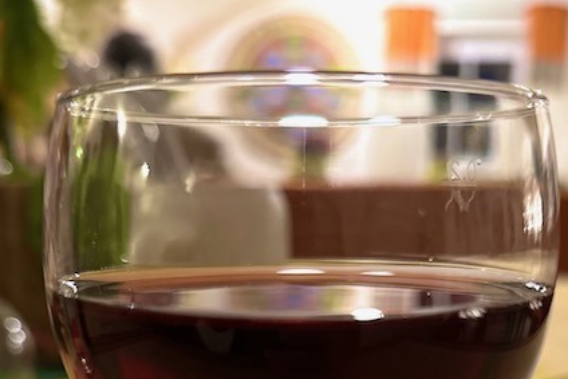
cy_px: 469
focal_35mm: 53
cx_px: 297
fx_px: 836
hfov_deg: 37.5
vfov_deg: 23.1
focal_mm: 6.86
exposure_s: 1/50
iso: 640
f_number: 1.78
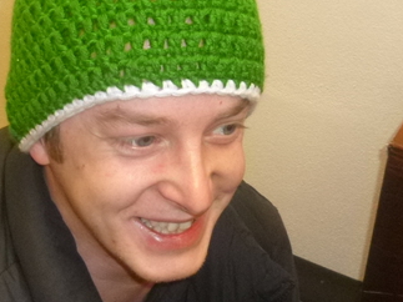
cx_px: 161
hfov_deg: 31.1
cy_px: 126
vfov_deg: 23.6
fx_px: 722
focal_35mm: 62
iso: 400
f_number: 3.1
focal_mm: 4.5
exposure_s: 1/125
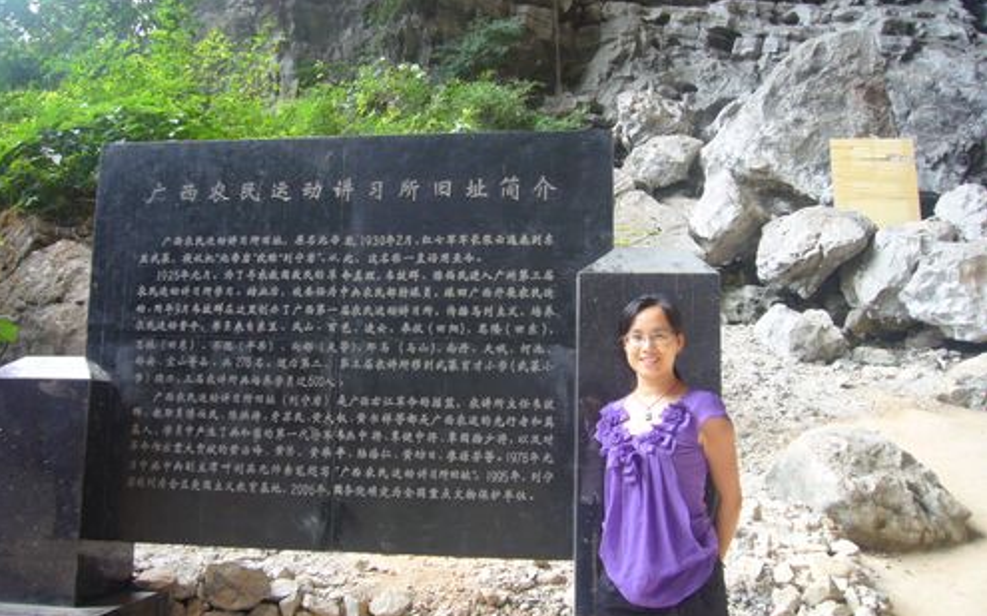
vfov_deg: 41.8
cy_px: 306
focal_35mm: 30
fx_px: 807
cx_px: 491
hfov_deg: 62.9
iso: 80
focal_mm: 4.6
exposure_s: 1/25
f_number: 2.8
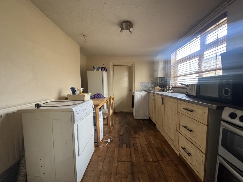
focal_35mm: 14
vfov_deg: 85.7
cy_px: 91
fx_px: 98
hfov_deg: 102.1
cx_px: 122
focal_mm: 2.22
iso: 320
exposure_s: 1/84
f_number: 2.2
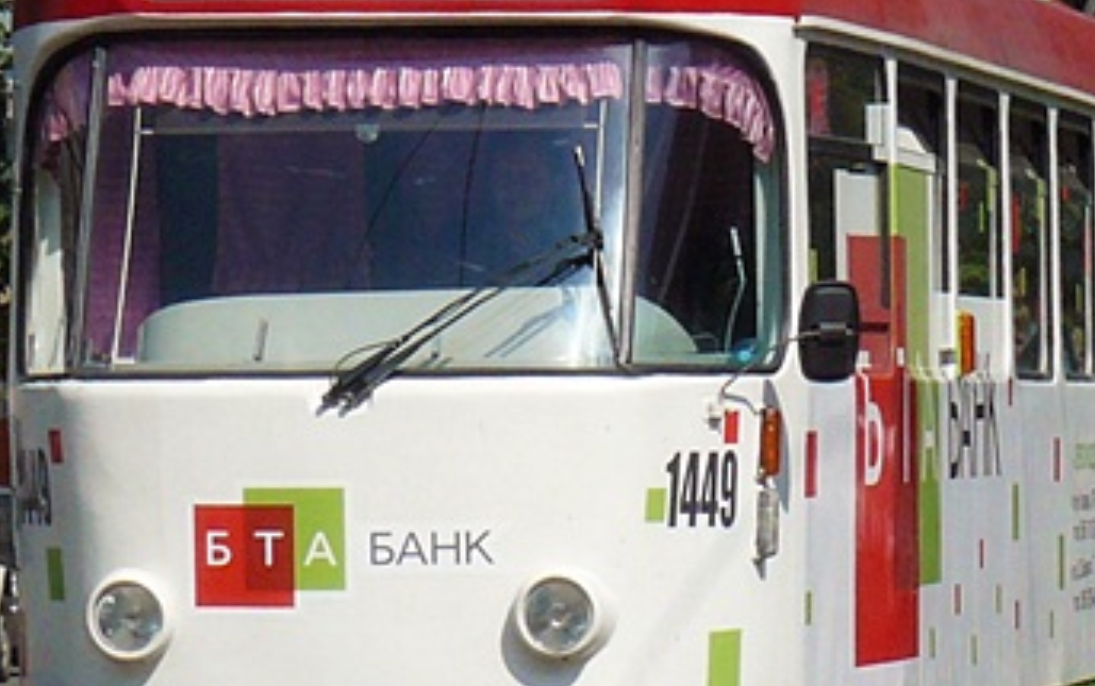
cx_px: 508
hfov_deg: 7.1
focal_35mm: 294
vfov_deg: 4.5
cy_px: 29
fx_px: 8781
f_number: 5.6
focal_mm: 15.5
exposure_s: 1/640
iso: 100
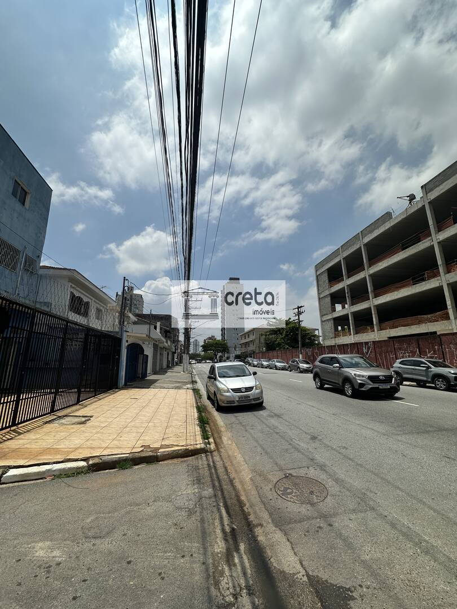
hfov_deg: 85.7
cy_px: 304
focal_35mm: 14
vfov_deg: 102.1
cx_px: 228
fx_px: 246
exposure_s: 1/5291
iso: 50
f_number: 2.2
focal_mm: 2.22
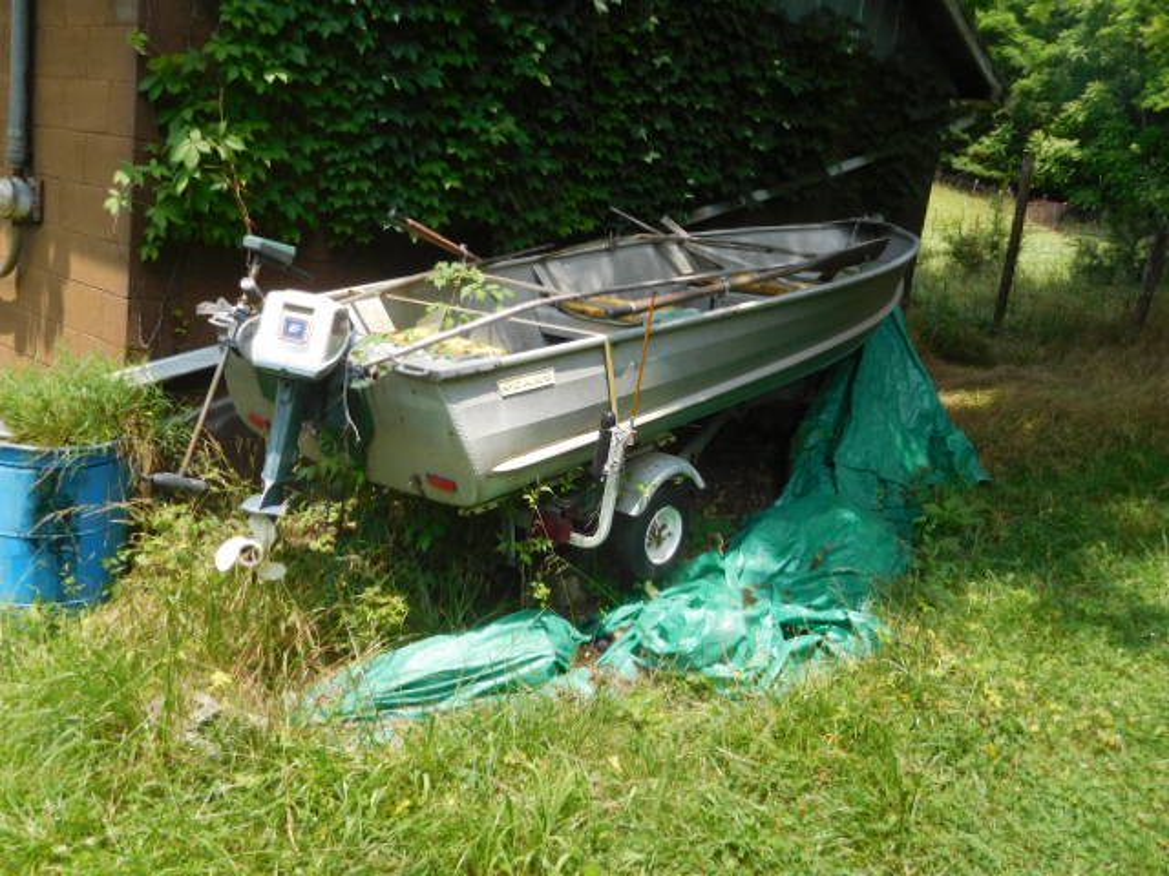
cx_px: 584
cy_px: 438
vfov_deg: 49.7
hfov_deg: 63.4
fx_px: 946
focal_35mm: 28
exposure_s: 1/320
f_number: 3.5
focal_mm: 5
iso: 125
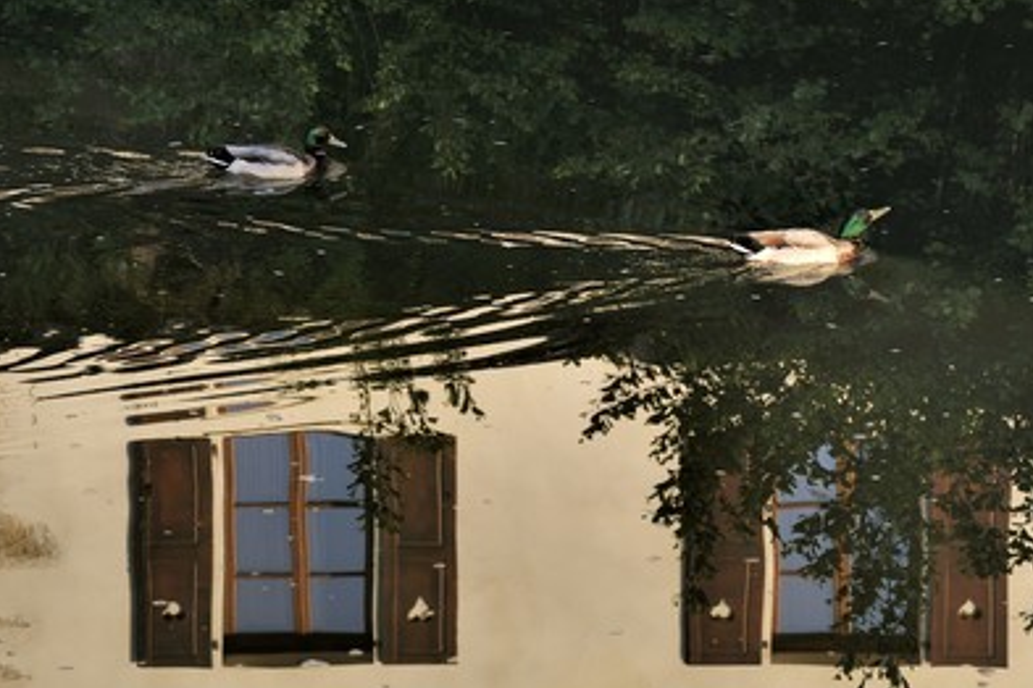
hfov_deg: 14.8
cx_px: 541
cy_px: 355
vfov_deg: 9.9
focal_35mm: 139
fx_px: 3988
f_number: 8
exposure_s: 1/200
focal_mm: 130
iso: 200
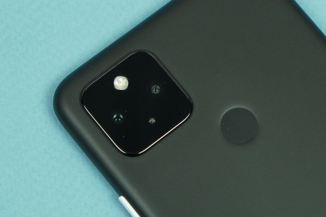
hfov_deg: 16.9
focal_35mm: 120
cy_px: 112
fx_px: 1087
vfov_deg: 11.4
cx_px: 267
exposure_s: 1/250
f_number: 6.3
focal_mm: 70
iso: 2000
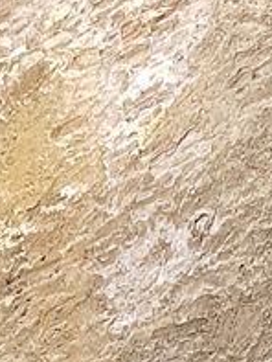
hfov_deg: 9.4
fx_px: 1654
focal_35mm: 158
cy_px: 886
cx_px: 114
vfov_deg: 10.6
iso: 50
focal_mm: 4.2
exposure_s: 1/143
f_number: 1.7
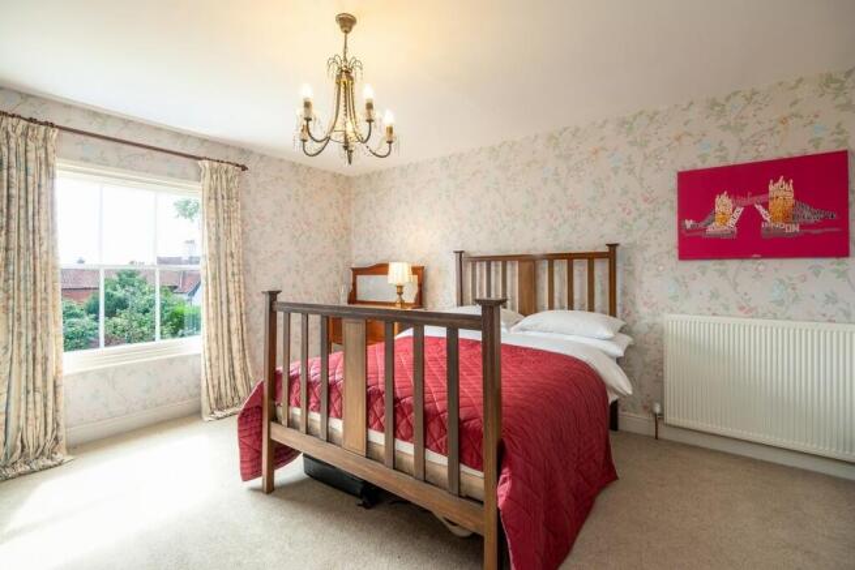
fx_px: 356
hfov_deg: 100.4
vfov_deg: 77.4
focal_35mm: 15
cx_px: 428
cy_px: 285
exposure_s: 1/20
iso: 160
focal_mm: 10.1
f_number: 7.1
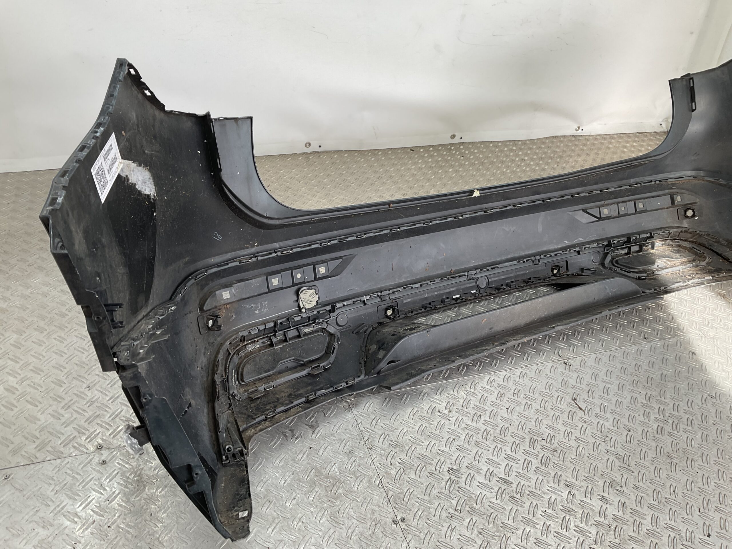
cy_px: 274
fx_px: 613
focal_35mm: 29
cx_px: 366
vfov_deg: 48.2
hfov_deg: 61.7
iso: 20
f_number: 1.8
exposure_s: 1/120
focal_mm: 3
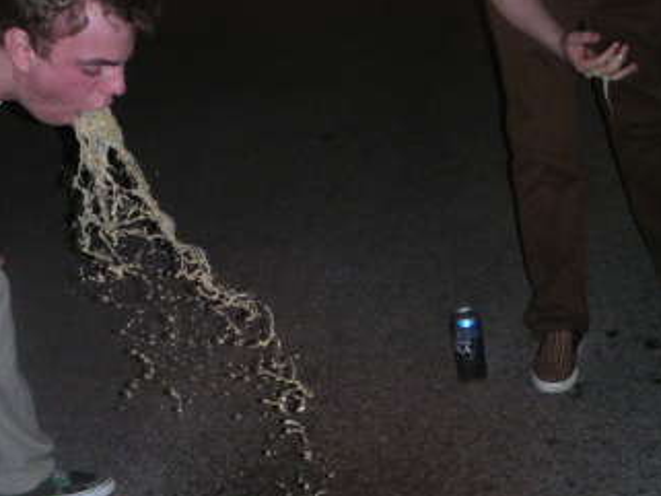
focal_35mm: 71
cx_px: 251
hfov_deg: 27.3
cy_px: 447
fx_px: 1356
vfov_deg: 20.3
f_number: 2.8
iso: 160
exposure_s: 1/45
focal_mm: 6
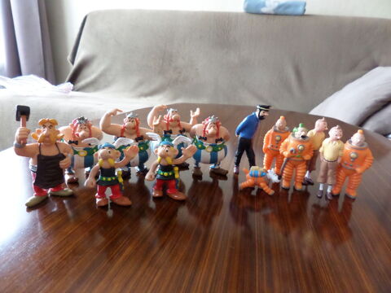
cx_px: 196
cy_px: 146
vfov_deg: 56.8
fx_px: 271
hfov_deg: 71.6
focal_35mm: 24
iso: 400
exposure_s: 1/15
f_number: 3.1
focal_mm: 4.3
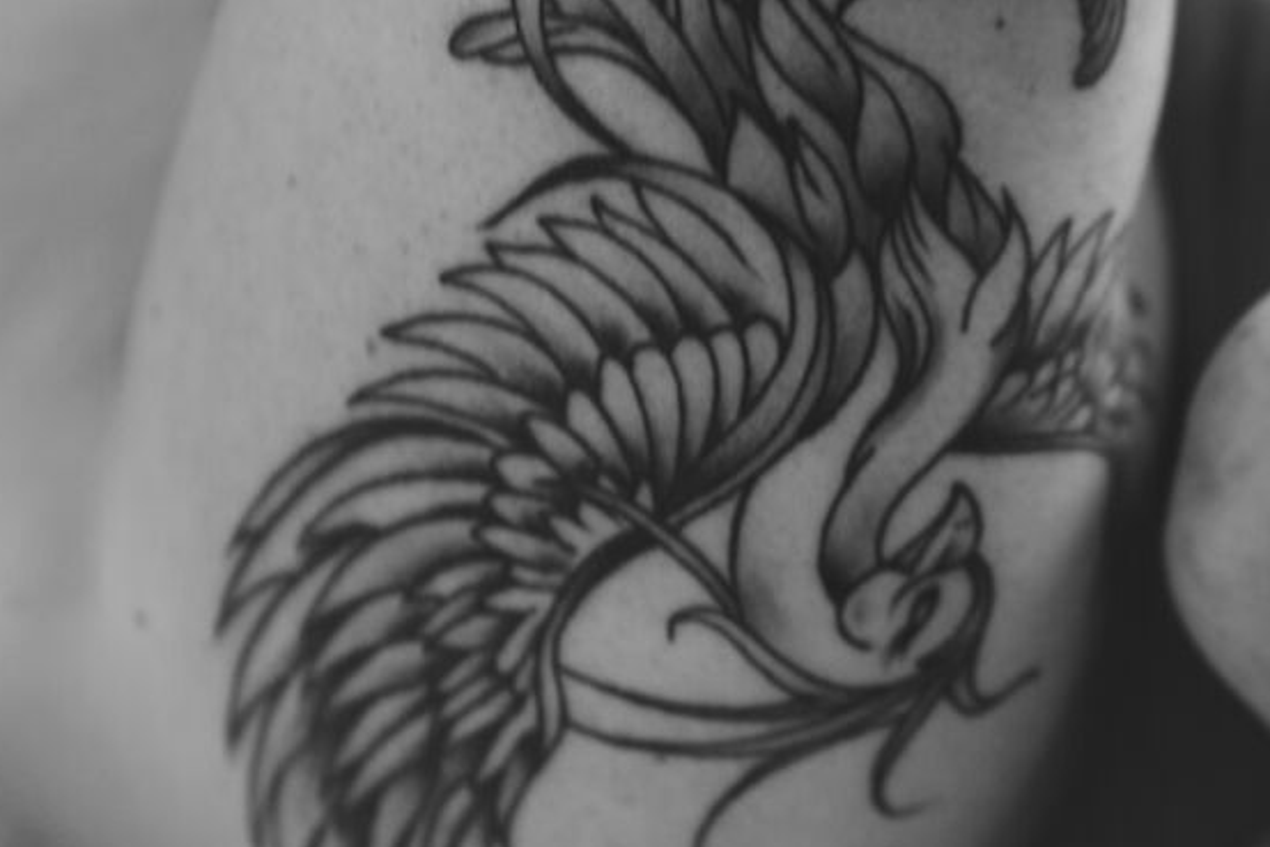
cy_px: 696
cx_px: 1105
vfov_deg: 6.3
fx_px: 7657
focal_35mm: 217
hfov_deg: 9.4
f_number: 1.2
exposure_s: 1/160
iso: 180
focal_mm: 50
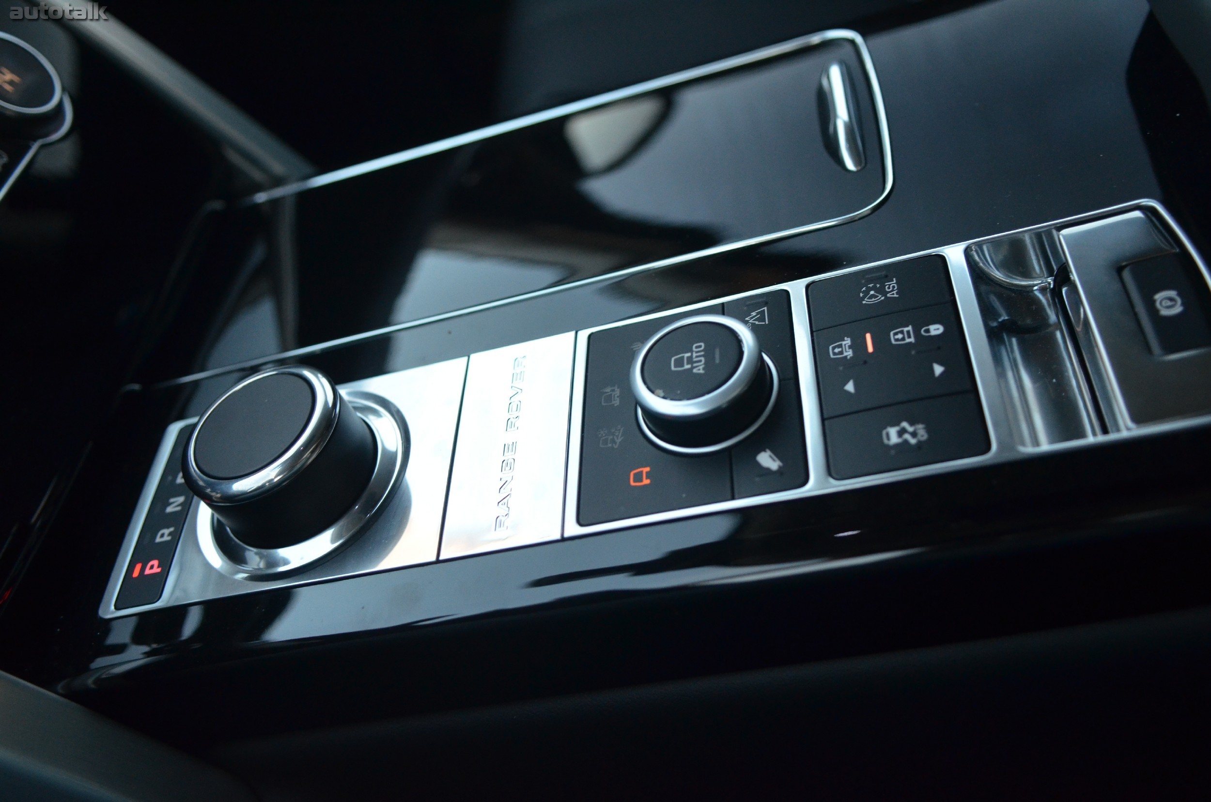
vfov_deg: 38.2
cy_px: 401
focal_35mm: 34
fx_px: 1158
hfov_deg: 55.2
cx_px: 606
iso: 1600
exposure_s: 1/80
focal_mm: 23
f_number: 2.8
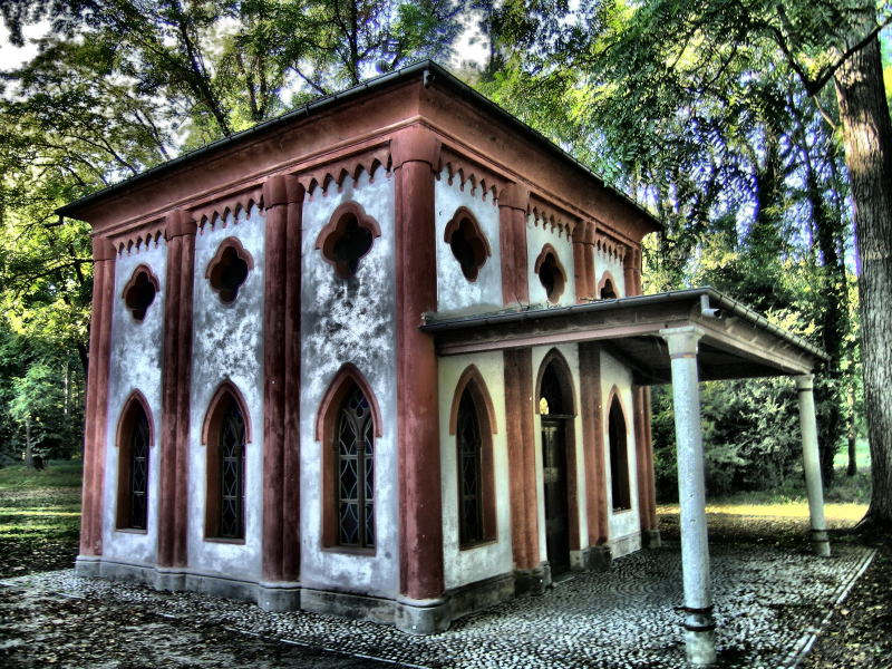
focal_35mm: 28
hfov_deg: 63.4
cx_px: 446
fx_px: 722
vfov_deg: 49.7
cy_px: 334
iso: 50
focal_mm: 5.8
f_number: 2.8
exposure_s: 1/31.3
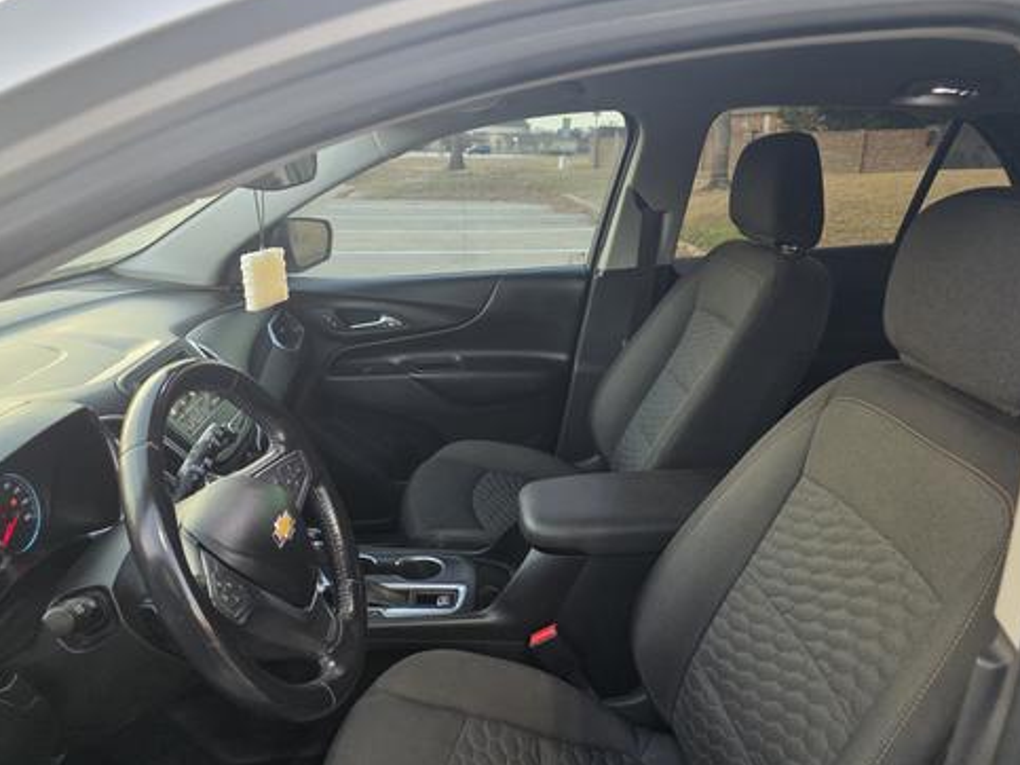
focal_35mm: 24
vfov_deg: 56.8
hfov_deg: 71.6
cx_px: 515
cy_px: 376
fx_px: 707
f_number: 1.7
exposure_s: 1/100
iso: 320
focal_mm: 6.3
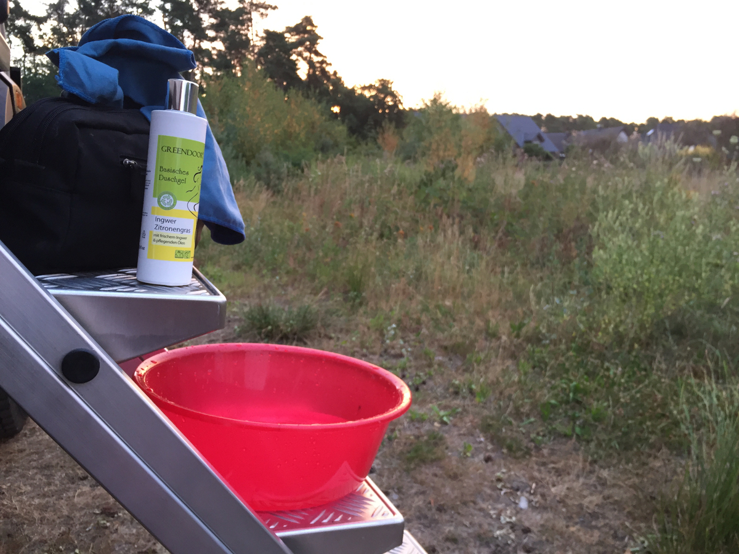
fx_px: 619
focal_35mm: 29
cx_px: 370
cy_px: 277
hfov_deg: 61.7
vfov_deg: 48.2
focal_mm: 4.15
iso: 80
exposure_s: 1/33
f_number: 2.2
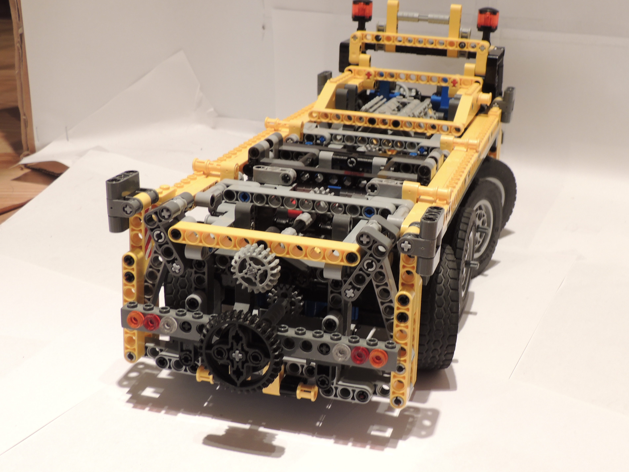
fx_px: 945
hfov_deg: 36.7
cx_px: 362
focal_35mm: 52
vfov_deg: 28.0
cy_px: 258
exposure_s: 1/1.6
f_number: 3.8
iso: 100
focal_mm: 7.6
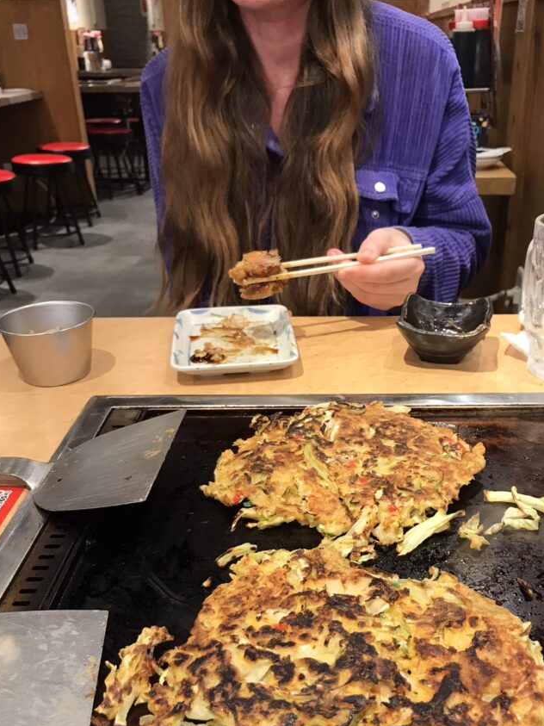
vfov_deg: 53.7
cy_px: 425
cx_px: 325
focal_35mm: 34
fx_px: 713
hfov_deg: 41.6
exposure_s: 1/30
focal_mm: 3.99
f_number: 1.8
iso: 32
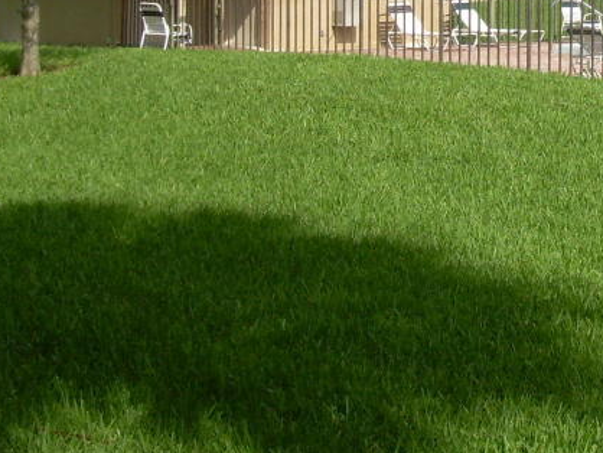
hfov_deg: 20.5
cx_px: 584
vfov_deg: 15.3
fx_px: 1621
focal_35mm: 93
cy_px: -97
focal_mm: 6.3
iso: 50
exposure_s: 1/420
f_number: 4.6
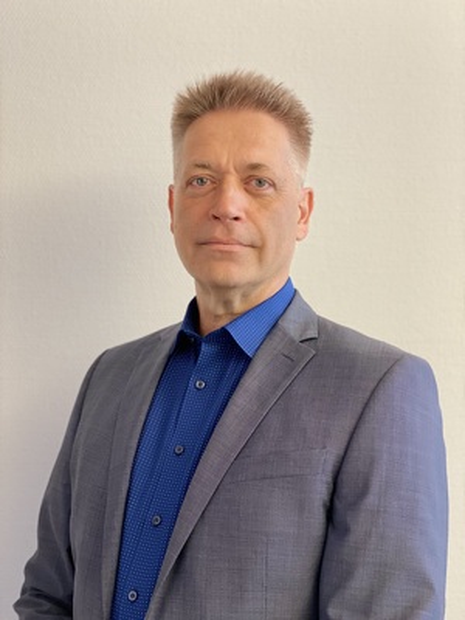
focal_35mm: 52
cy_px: 310
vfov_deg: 36.8
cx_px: 232
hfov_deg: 28.0
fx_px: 931
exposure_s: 1/50
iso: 160
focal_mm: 6
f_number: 2
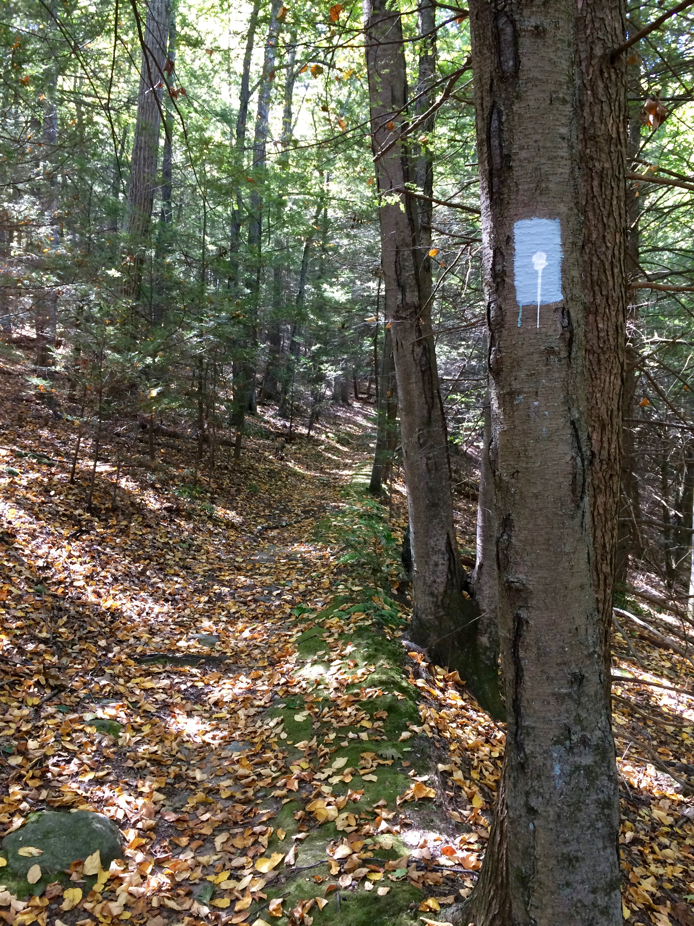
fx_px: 775
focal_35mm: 29
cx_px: 347
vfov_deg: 61.7
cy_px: 463
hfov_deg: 48.2
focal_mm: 4.15
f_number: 2.2
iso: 80
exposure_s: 1/30
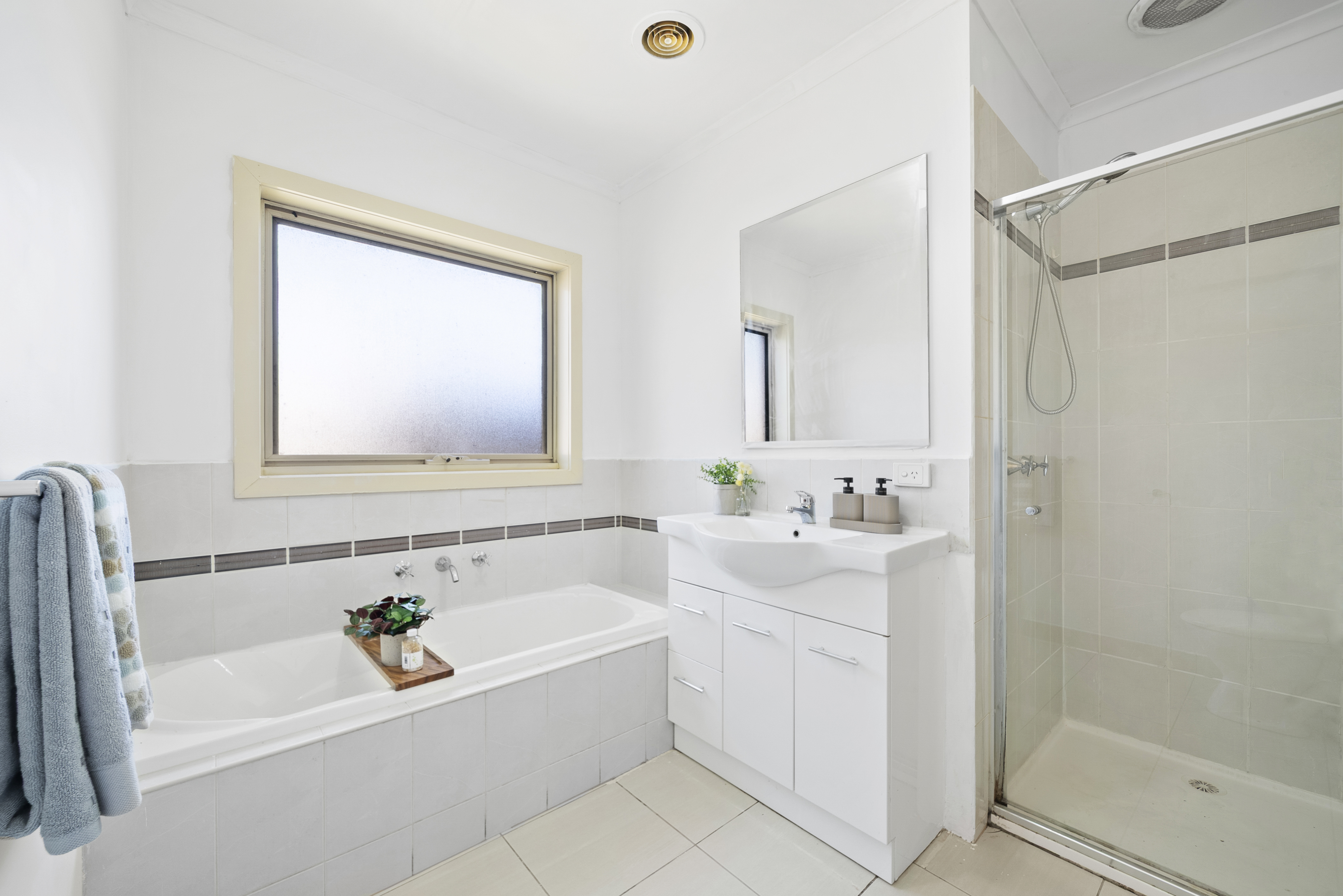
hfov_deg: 104.2
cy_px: 448
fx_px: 523
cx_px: 672
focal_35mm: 14
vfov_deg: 81.3
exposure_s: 1/3
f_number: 7.1
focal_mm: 14
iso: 400
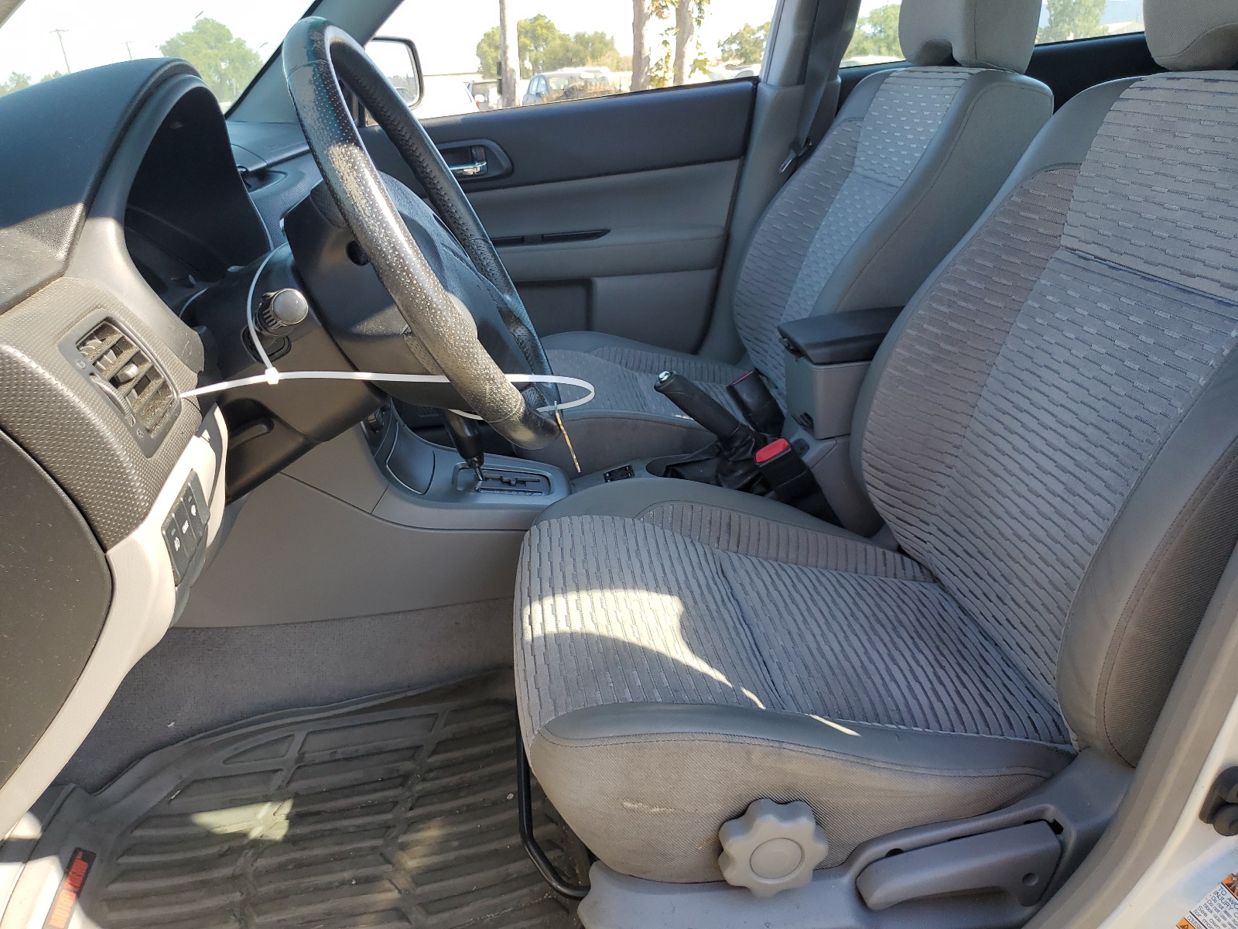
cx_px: 619
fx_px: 930
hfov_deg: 67.3
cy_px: 464
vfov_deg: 53.1
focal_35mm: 26
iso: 50
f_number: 1.5
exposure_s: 1/526
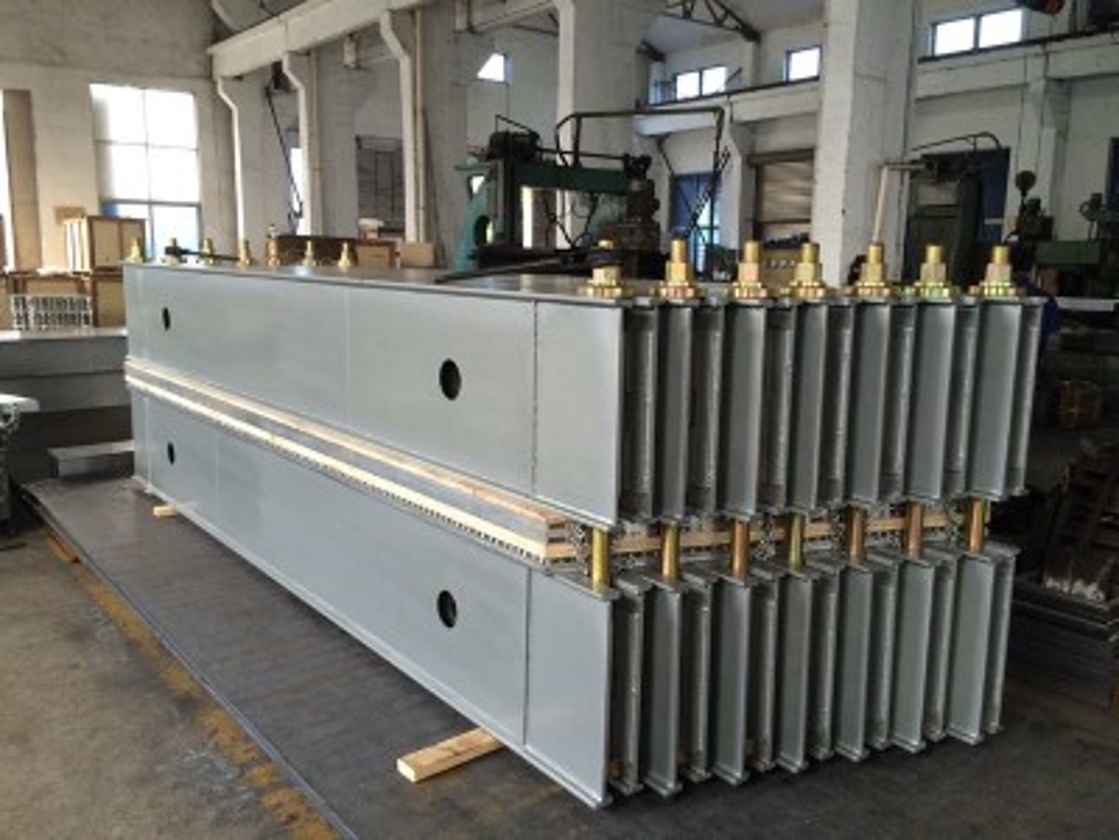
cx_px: 560
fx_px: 937
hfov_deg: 61.7
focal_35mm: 29
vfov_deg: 48.2
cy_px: 420
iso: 125
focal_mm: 4.15
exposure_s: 1/30
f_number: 2.2
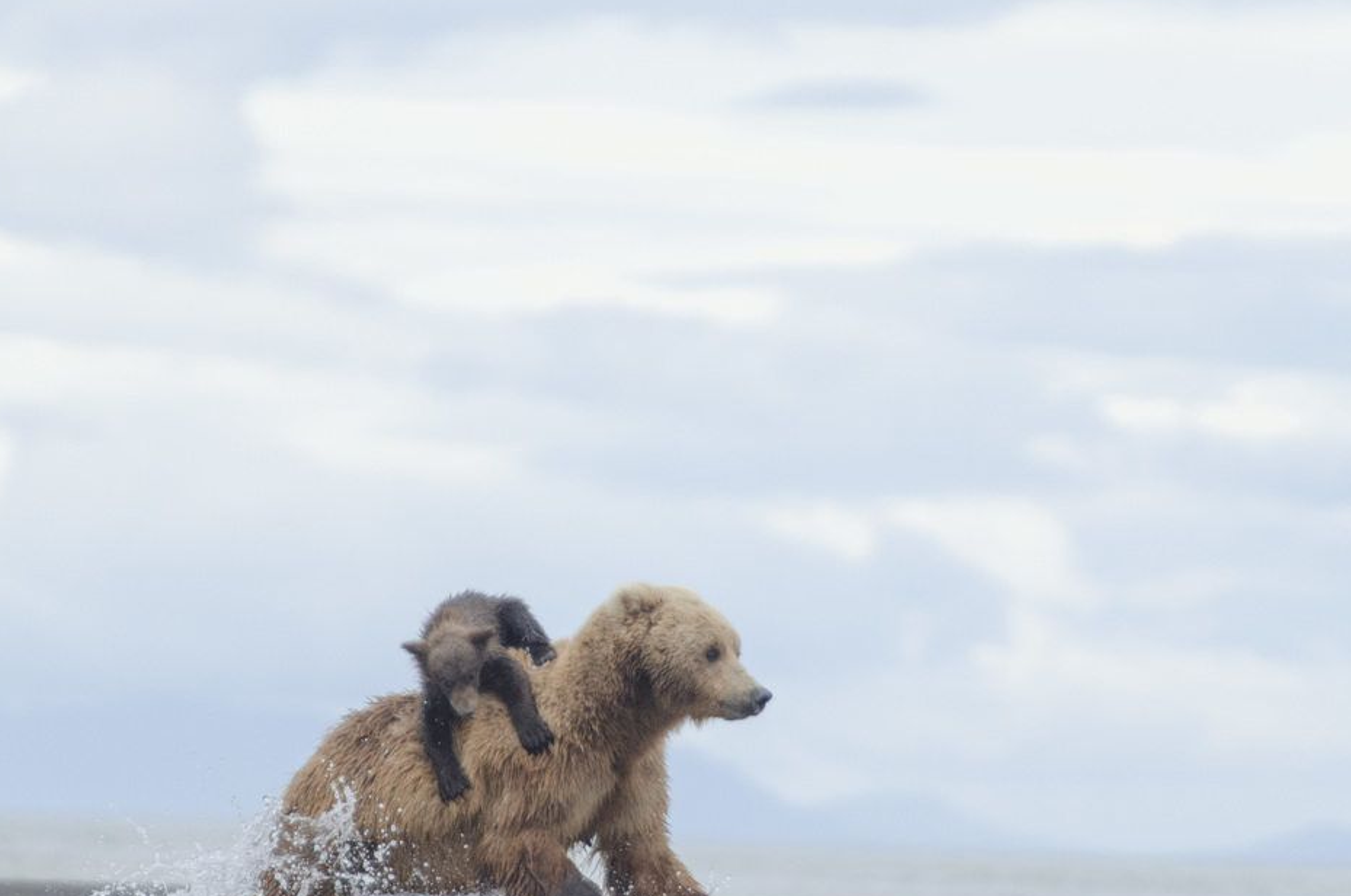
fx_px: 24051
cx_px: 675
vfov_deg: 2.1
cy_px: 526
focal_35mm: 642
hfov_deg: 3.2
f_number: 4.8
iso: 1250
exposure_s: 1/1250
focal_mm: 340
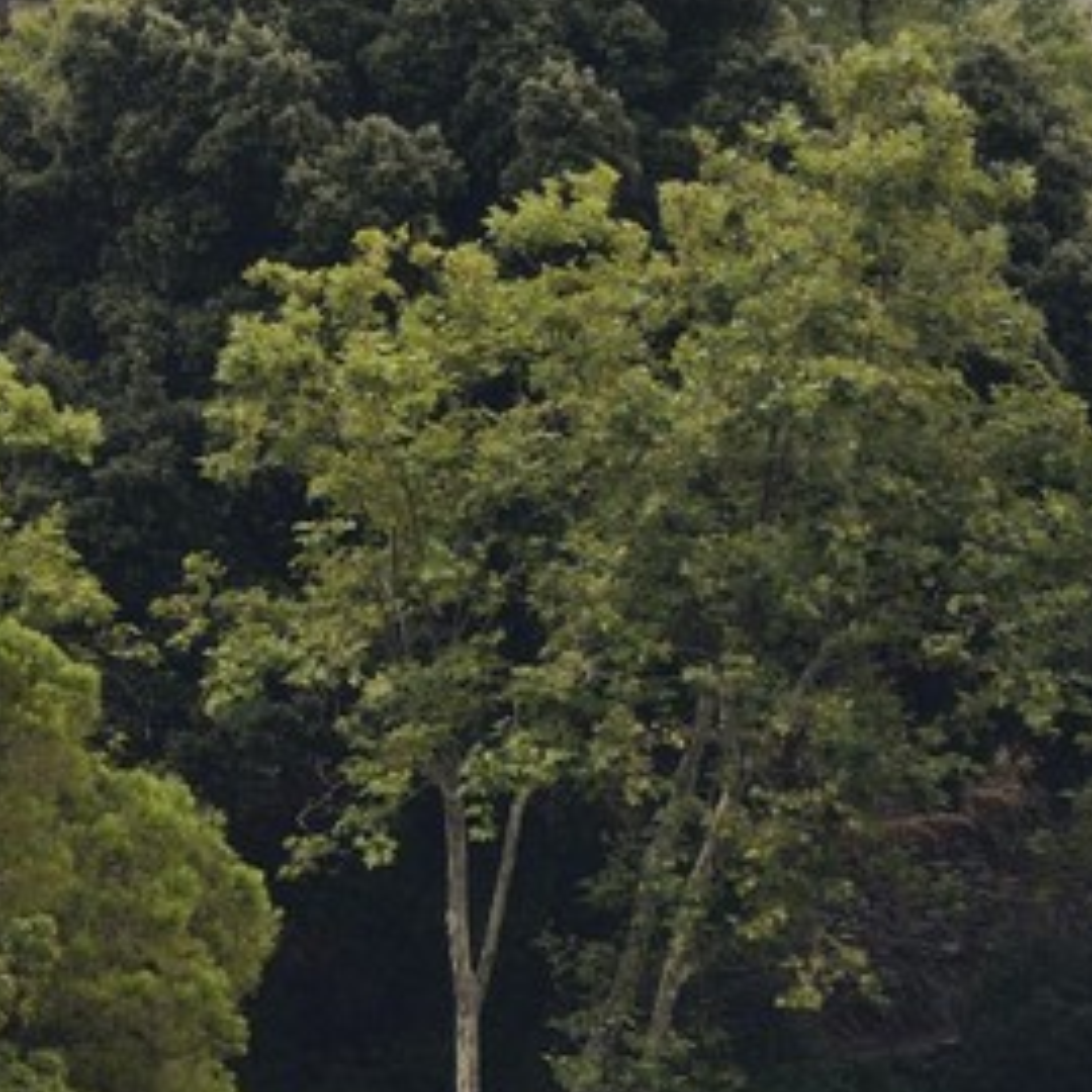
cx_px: -1763
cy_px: -534
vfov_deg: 1.7
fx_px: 35904
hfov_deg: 1.7
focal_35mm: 1006
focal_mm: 200
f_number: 10
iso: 200
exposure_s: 1/160
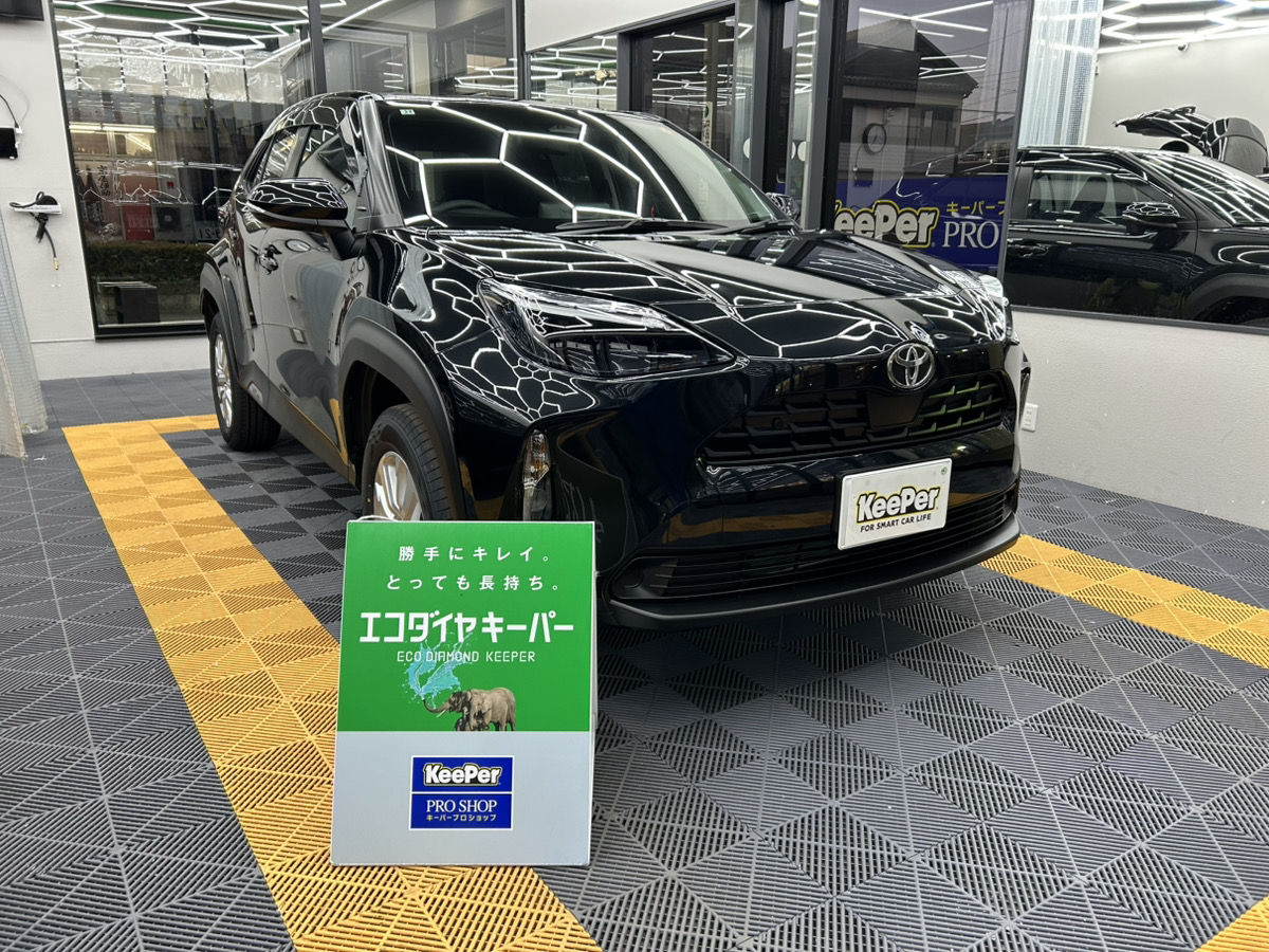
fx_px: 953
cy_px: 476
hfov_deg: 67.3
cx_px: 634
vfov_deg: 53.1
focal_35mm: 26
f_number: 1.5
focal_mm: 5.7
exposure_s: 1/120
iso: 125
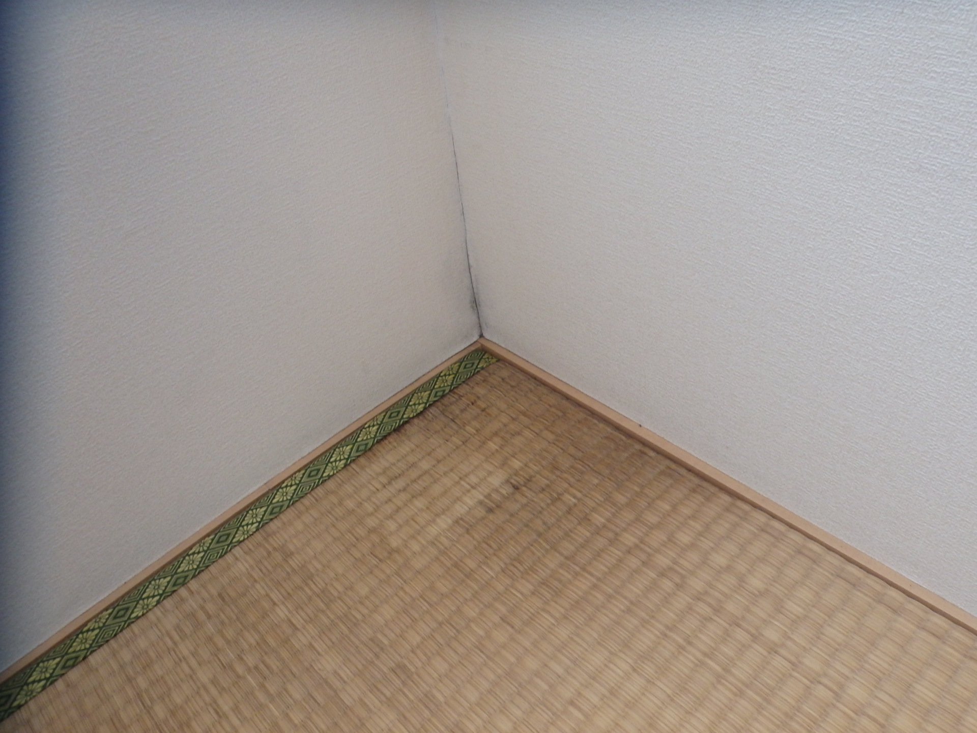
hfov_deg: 63.4
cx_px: 488
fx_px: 790
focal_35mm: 28
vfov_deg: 49.7
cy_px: 366
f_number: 3.9
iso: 320
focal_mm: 5
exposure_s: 1/30
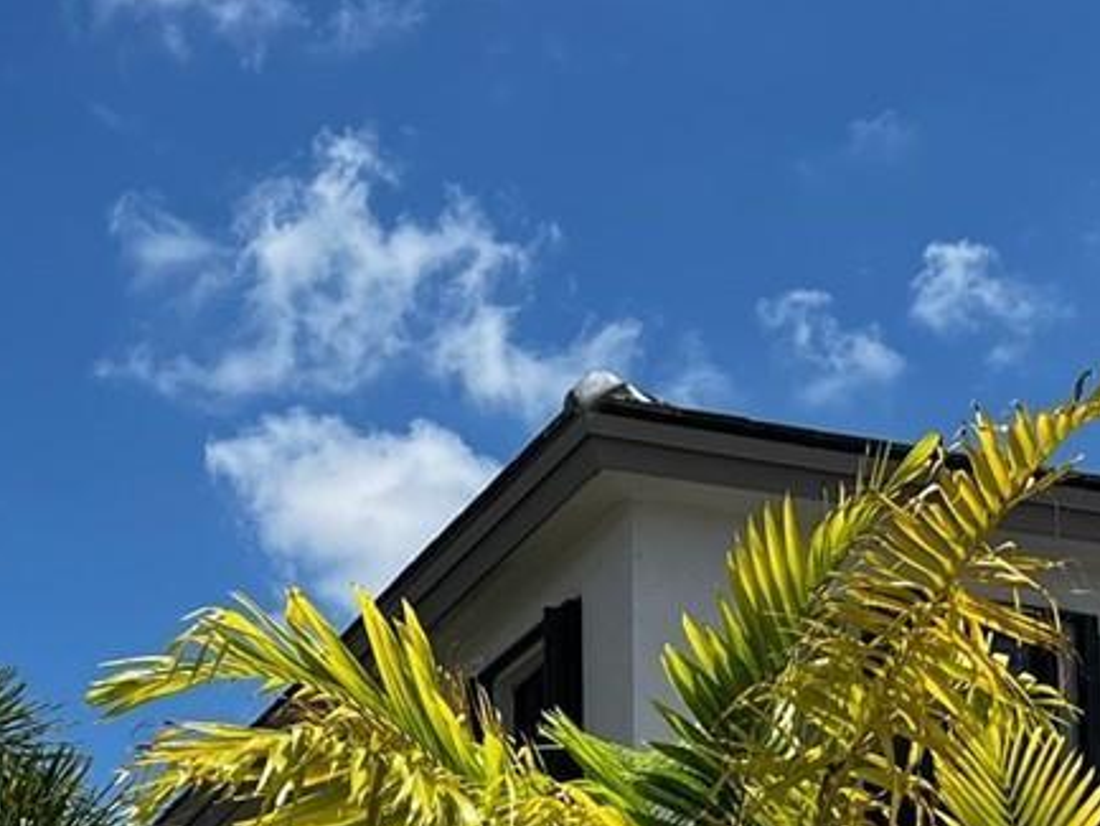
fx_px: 3051
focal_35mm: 96
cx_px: 582
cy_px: 1233
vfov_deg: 14.4
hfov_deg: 20.4
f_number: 1.5
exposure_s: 1/3831
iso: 50
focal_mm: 5.7
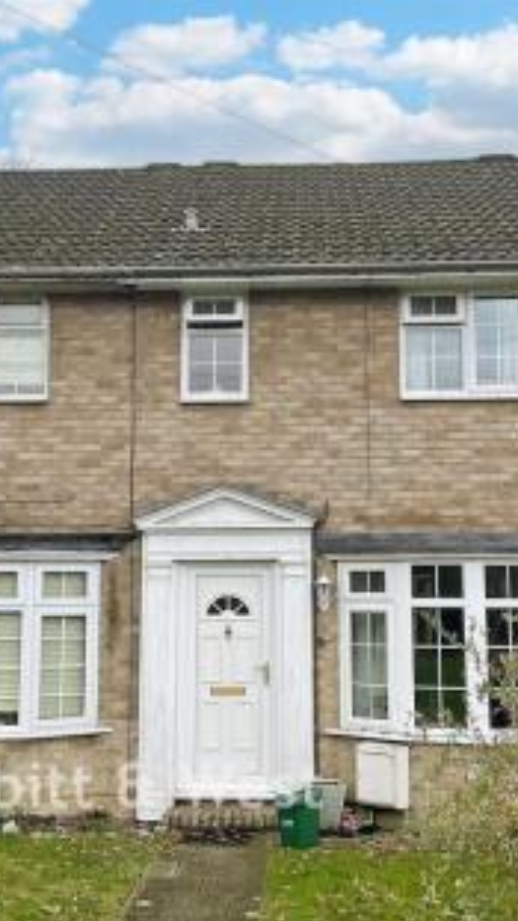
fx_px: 1050
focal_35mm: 43
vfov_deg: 47.4
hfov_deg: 27.7
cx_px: 253
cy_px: 466
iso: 16
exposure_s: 1/403
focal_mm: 3
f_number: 1.8
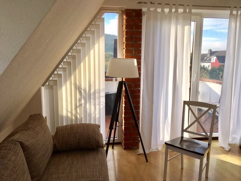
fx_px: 202
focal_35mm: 29
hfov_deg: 61.7
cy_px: 90
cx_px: 120
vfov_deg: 48.2
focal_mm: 4.15
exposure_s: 1/693
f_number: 2.2
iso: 25
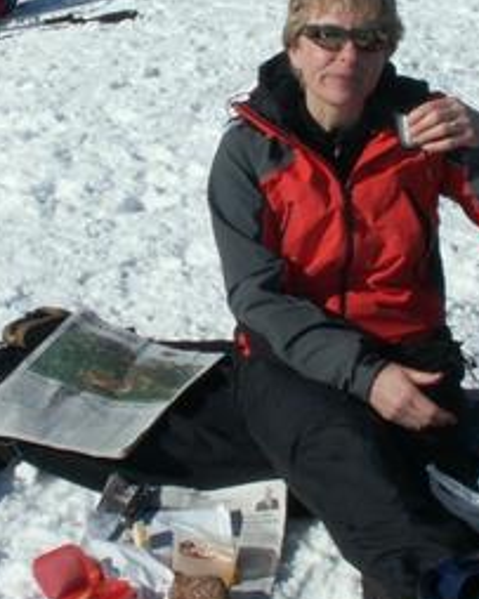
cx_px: 212
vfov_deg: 22.2
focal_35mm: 86
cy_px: 219
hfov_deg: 17.8
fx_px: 1525
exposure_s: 1/400
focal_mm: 5.86
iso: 50
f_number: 8
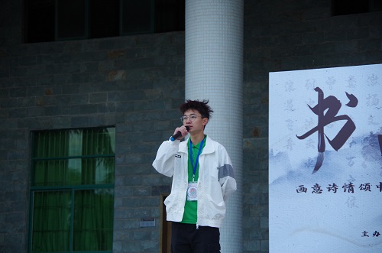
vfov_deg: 10.3
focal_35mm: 132
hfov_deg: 15.6
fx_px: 1398
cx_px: 191
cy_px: 126
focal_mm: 88
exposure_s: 1/50
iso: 800
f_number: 5.6
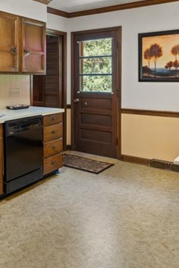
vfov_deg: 50.5
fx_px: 276
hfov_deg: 35.5
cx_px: 56
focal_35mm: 37
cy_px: 79
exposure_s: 1/2
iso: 640
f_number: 8
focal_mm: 16
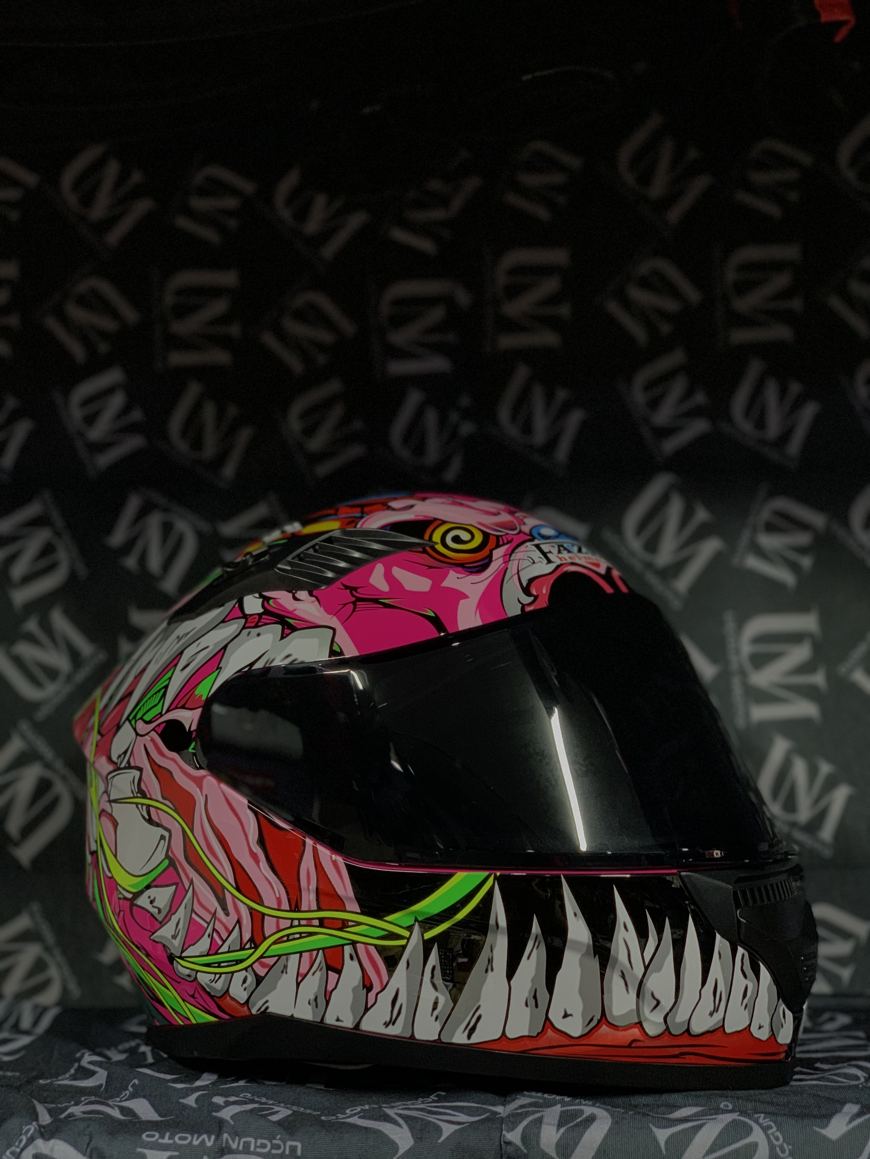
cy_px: 580
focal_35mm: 52
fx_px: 1743
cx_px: 435
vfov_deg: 36.8
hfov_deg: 28.0
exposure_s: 1/50
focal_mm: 6
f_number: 2.4
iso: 160
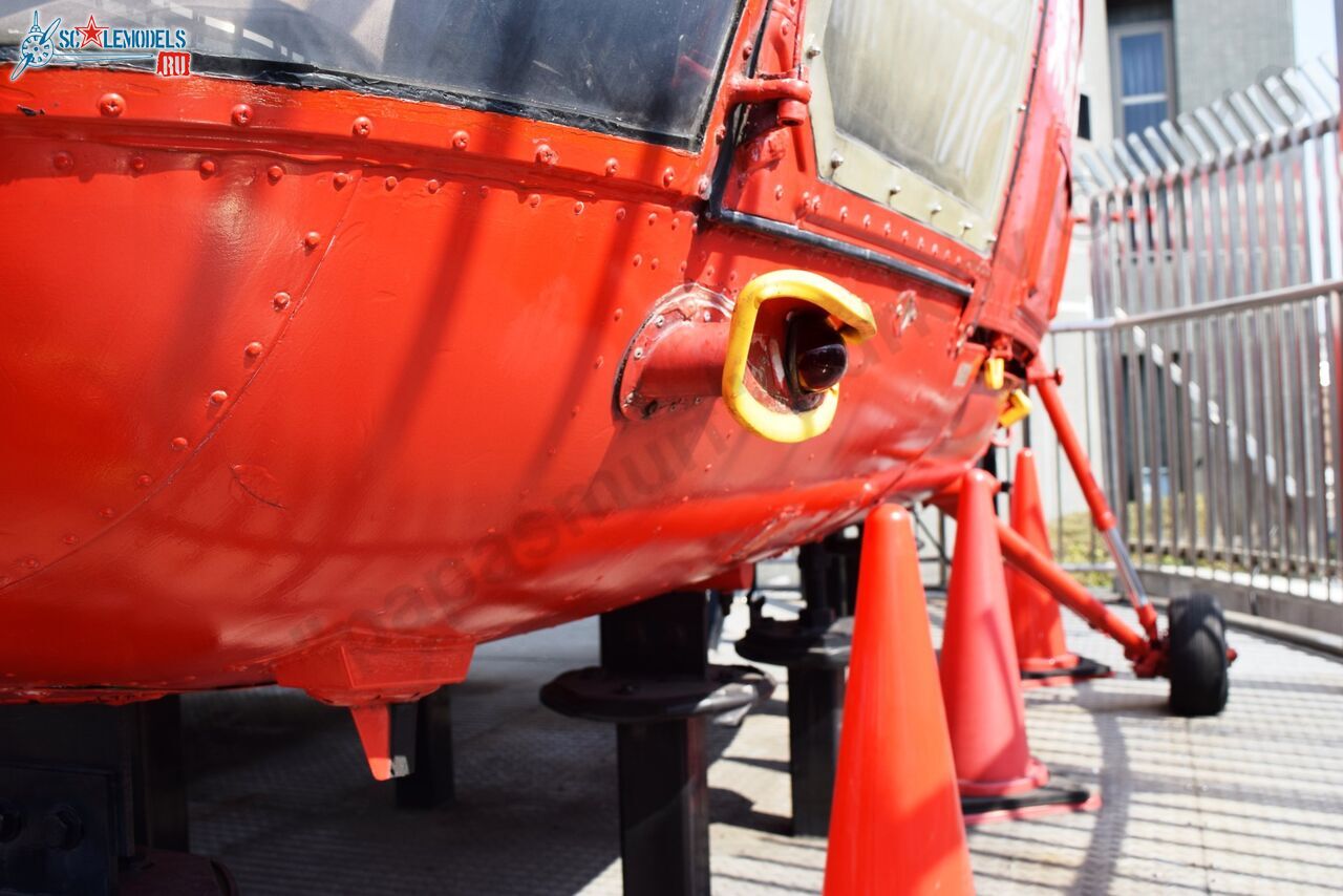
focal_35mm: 36
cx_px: 672
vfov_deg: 36.9
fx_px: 1343
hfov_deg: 53.1
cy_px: 448
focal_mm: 24
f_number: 9
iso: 200
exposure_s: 1/320
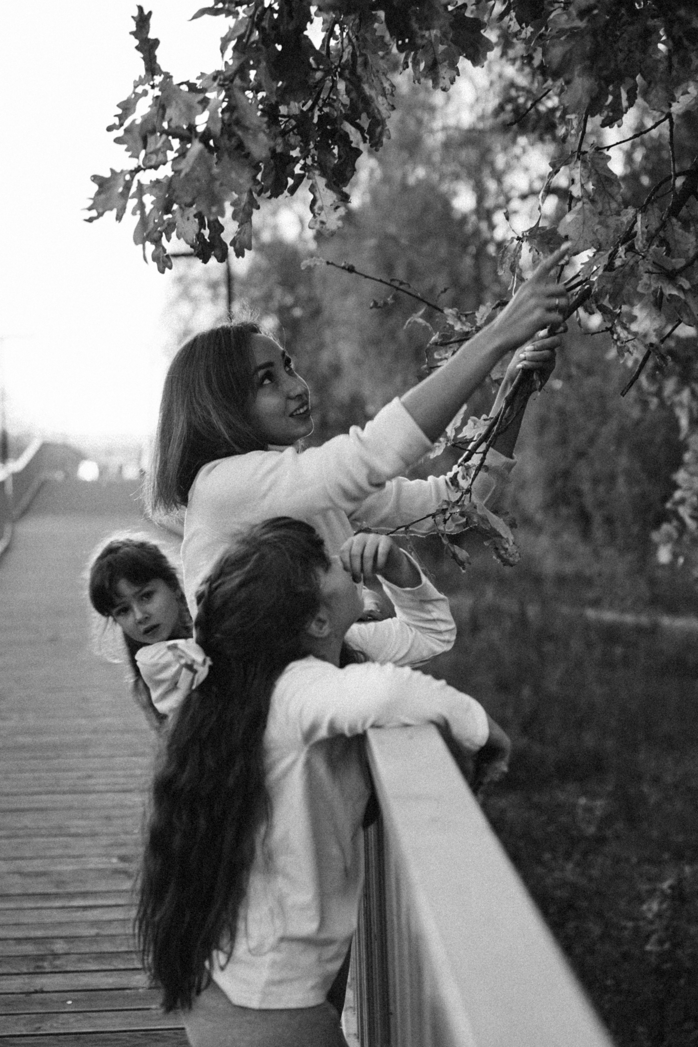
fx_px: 1425
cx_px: 349
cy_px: 524
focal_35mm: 49
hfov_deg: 27.5
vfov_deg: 40.3
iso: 100
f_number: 2.8
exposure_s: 1/80
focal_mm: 49
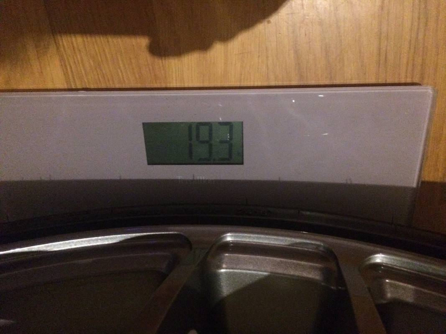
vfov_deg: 48.2
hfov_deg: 61.7
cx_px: 223
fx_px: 374
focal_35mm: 29
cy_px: 167
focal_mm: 4.15
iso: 1000
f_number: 2.2
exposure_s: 1/17
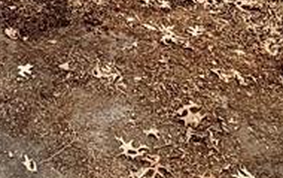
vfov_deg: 11.3
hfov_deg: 24.9
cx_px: 18
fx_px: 617
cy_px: -329
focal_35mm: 80
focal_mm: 2.22
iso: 40
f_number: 2.2
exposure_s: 1/672
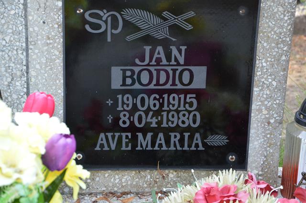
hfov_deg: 17.1
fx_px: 1019
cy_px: 102
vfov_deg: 11.4
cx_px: 153
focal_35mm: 120
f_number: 5.3
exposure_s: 1/125
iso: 400
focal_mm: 80
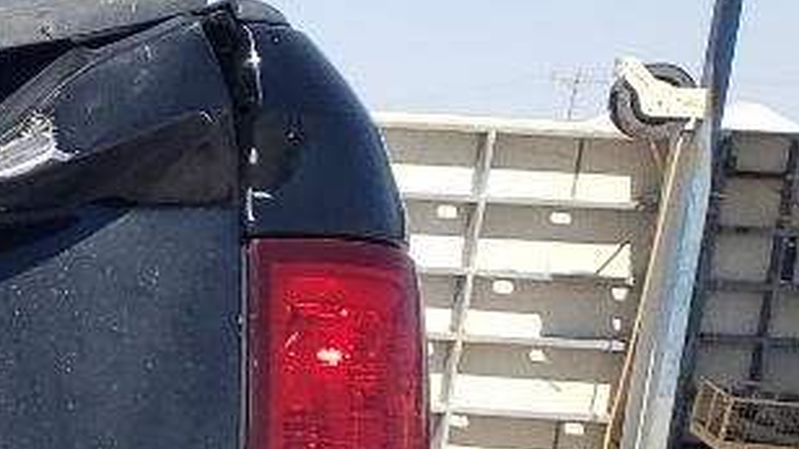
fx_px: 3113
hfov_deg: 11.7
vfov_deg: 8.0
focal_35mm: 147
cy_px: 747
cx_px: -1191
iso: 50
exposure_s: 1/2500
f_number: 1.5
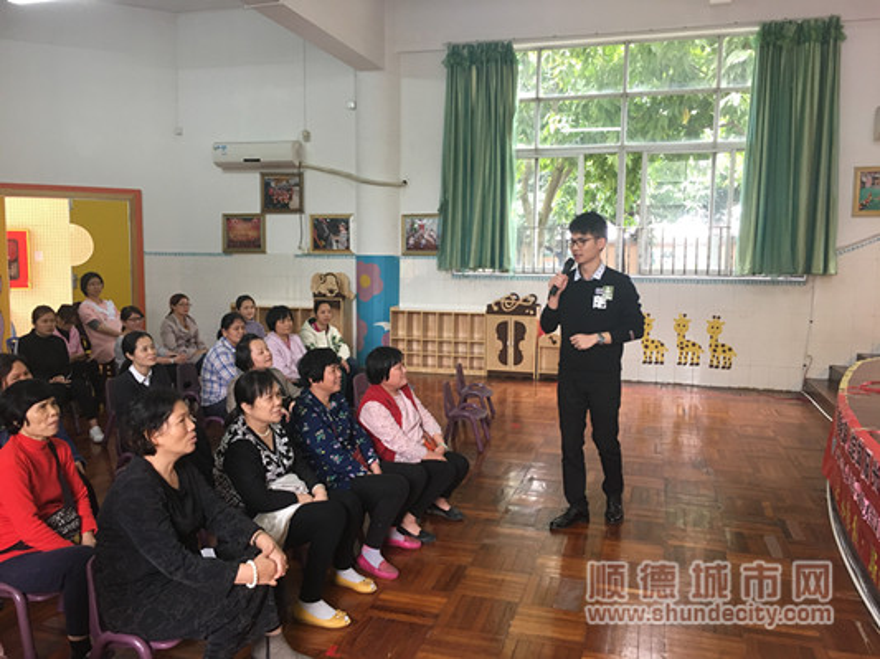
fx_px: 737
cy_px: 330
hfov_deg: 61.7
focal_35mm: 29
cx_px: 440
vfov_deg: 48.2
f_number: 2.2
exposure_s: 1/33
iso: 125
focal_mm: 4.15
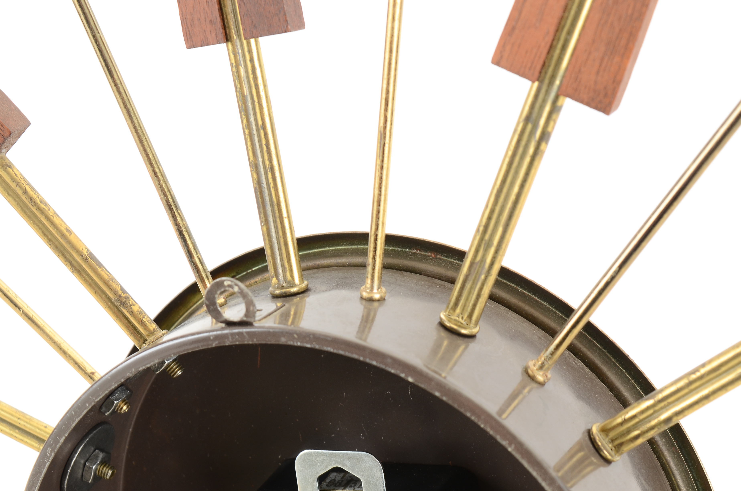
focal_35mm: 72
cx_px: 370
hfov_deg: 28.1
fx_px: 1479
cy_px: 246
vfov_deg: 18.8
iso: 320
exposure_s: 1/60
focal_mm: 48
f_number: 11
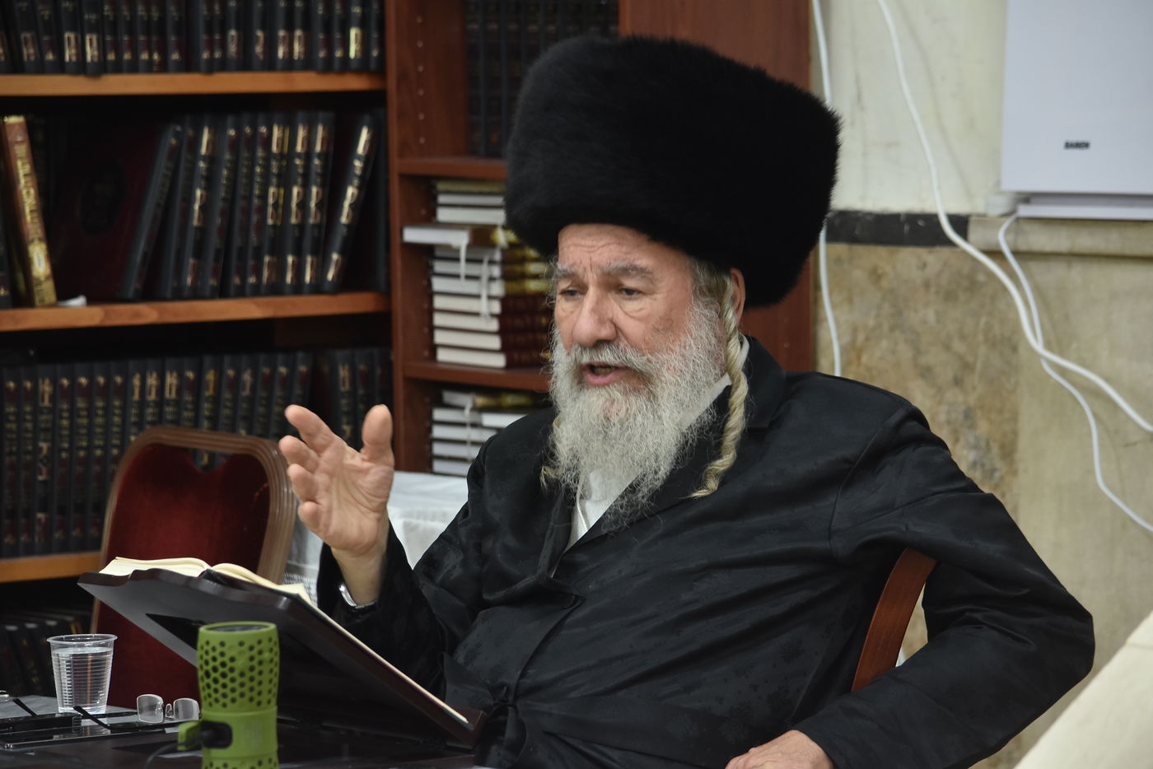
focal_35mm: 165
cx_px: 576
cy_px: 384
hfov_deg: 12.4
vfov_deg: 8.3
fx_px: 5285
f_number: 5.6
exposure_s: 1/100
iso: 1000
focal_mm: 110
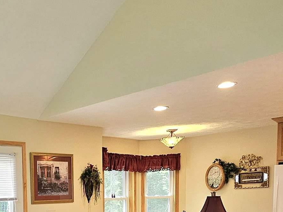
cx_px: 3
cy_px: 235
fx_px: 368
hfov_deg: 37.7
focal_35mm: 45
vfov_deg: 29.1
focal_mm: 2.2
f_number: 2.2
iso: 100
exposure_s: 1/60.2
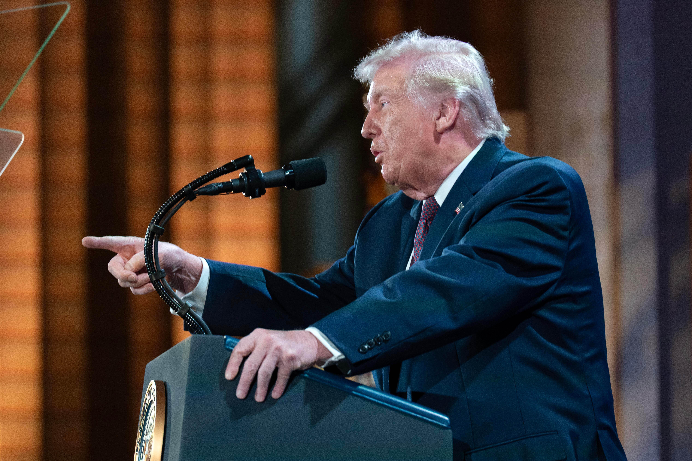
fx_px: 3844
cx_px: 346
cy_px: 230
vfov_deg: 6.9
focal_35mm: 200
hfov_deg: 10.3
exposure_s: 1/640
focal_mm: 200
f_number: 3.5
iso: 3200
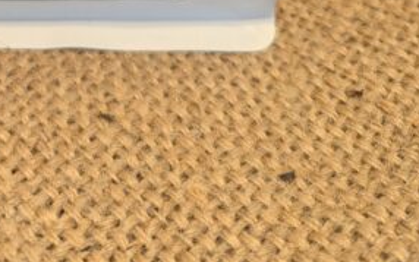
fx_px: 811
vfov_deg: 15.1
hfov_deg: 28.0
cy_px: -252
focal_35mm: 71
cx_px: 47
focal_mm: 6.81
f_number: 1.85
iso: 198
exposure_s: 1/120
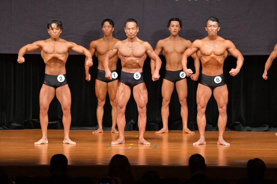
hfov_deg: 9.2
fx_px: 1730
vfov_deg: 6.1
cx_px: 138
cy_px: 92
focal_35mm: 225
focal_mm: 150
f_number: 5.6
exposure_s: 1/400
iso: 6400
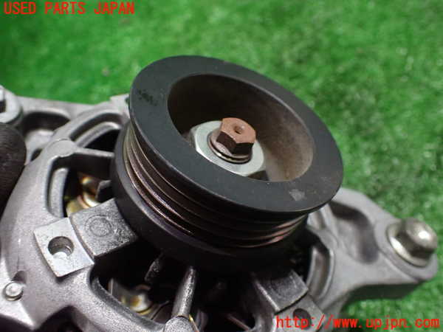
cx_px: 222
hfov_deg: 60.0
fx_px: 384
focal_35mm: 30
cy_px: 166
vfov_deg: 46.8
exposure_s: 1/80
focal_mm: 5.4
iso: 800
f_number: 2.3
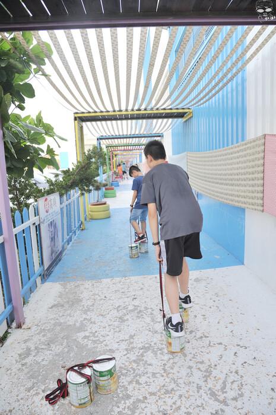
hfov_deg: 53.0
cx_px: 138
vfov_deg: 73.8
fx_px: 277
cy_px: 208
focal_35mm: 24
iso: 200
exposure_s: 1/200
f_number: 5.6
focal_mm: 24
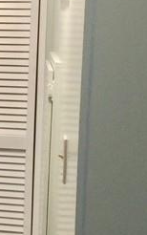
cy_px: 77
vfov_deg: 16.3
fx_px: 820
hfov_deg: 9.3
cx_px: -193
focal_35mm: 128
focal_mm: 4.15
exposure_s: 1/15
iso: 40
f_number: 2.2
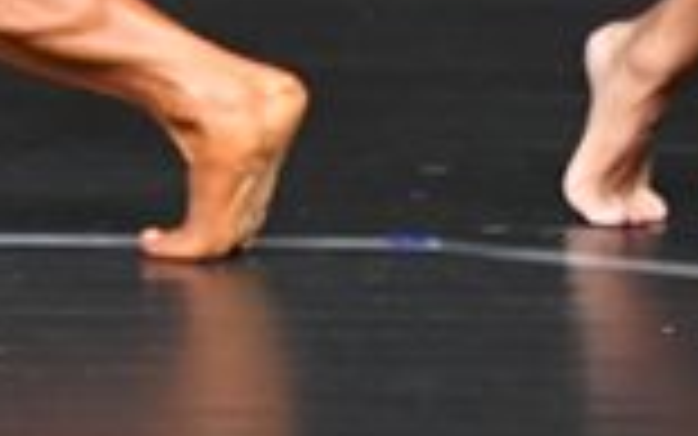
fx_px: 30466
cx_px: -223
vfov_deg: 0.8
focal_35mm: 1601
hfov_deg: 1.3
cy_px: -611
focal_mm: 210
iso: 5000
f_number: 5.6
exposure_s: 1/400
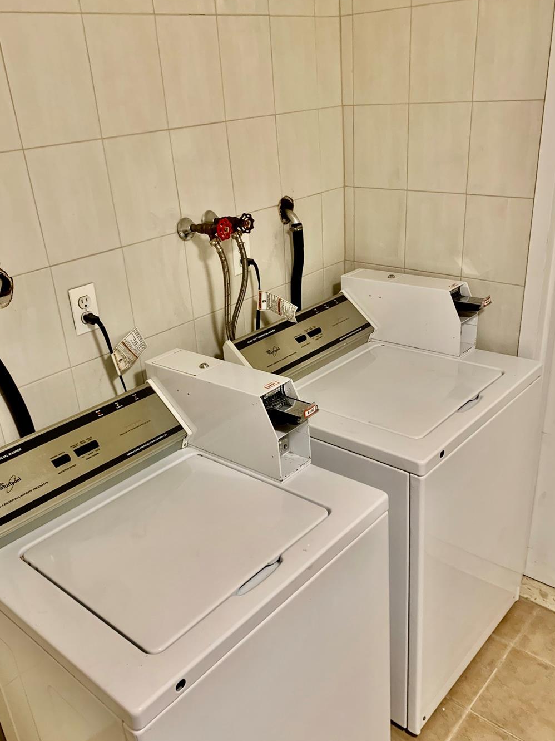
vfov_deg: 59.9
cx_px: 258
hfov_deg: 46.8
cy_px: 392
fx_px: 641
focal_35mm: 30
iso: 160
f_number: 1.8
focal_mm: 4.25
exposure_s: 1/60
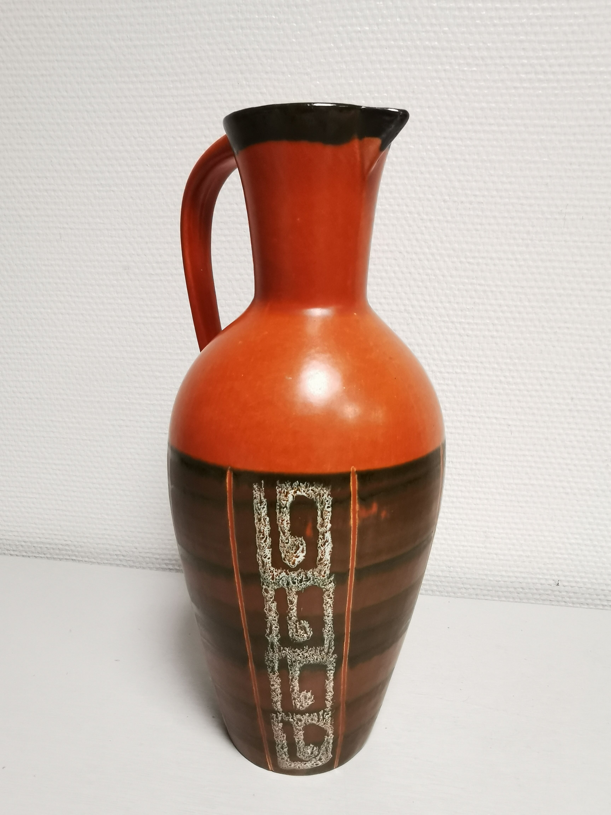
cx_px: 306
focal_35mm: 25
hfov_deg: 54.9
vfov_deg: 69.4
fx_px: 588
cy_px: 408
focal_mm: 2.26
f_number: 2.2
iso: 320
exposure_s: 1/34.5
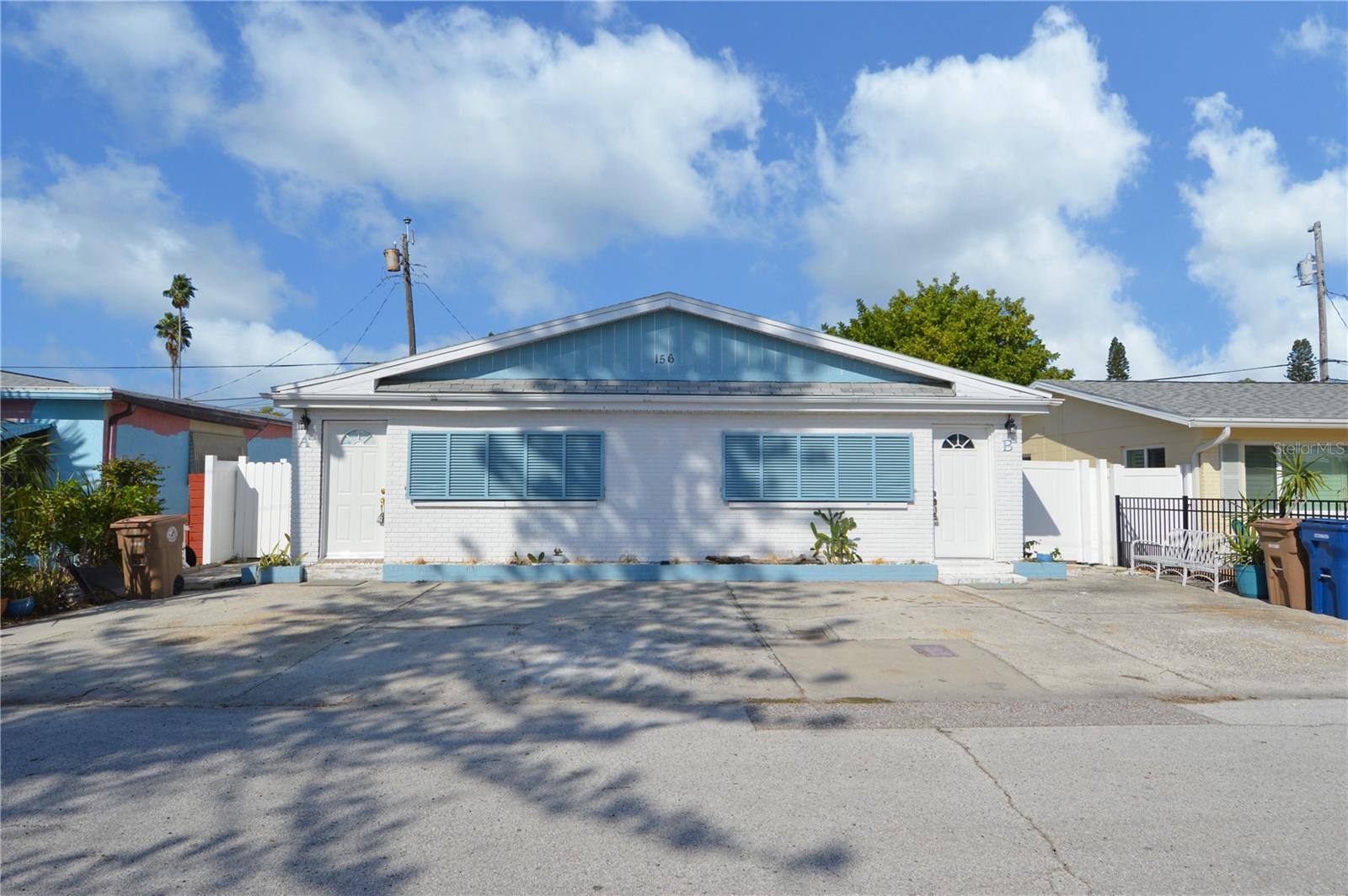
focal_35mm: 20
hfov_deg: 85.5
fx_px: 729
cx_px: 674
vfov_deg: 63.1
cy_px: 448
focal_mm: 13
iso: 100
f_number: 9
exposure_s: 1/320
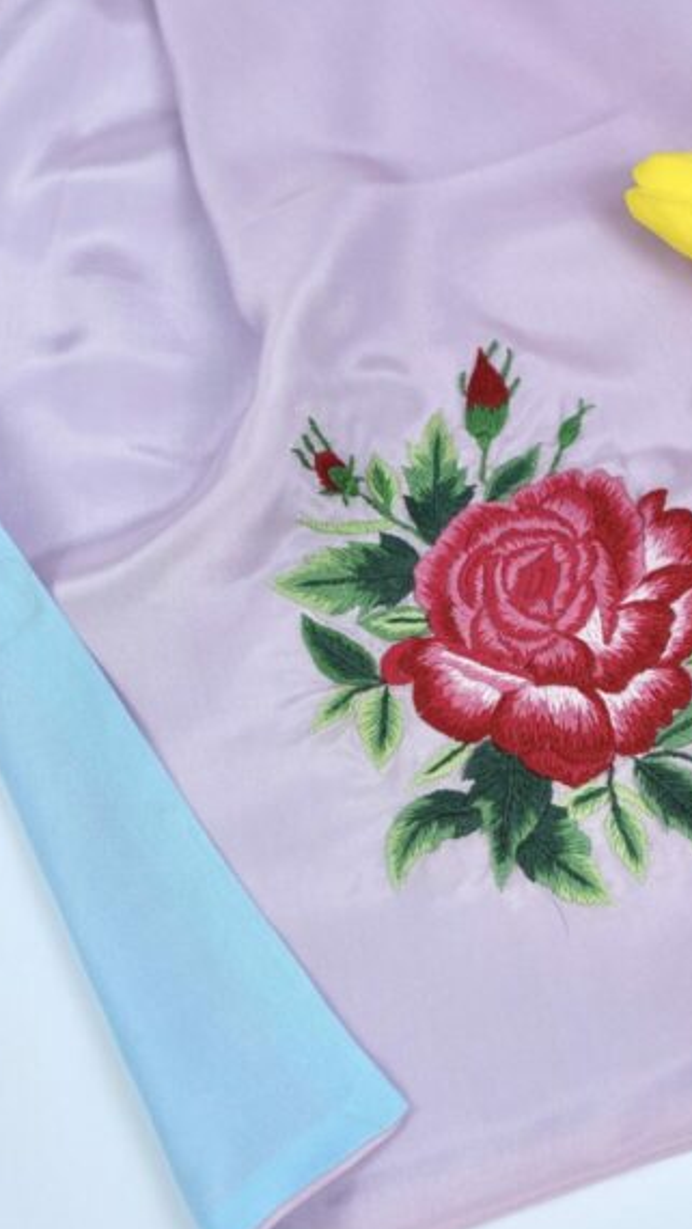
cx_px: 586
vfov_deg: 32.8
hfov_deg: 18.6
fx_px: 2086
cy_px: 609
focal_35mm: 64
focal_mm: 34
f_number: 4.5
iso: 400
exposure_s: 1/400
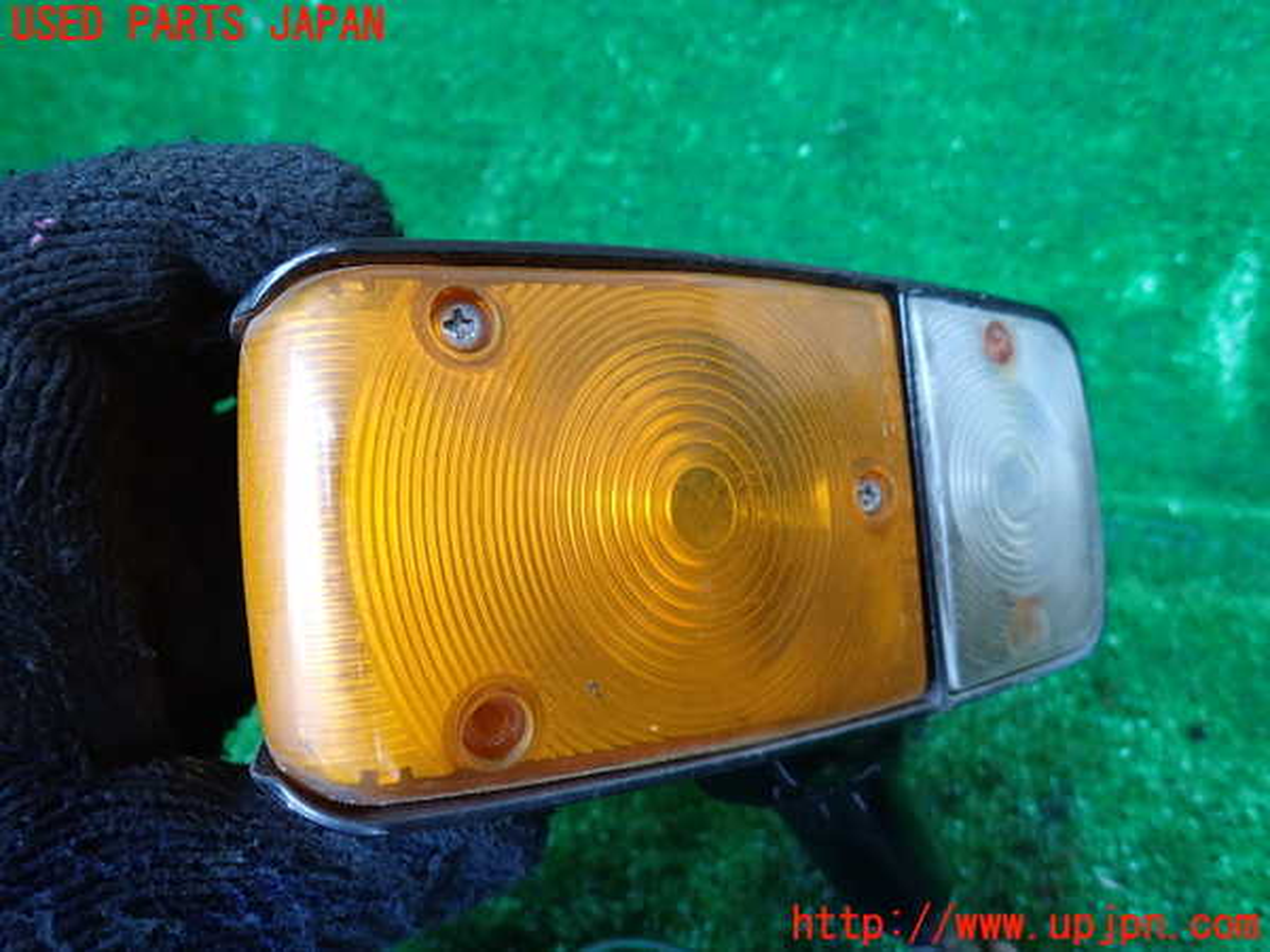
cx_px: 635
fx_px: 917
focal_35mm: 25
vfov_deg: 54.9
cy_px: 476
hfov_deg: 69.4
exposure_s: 1/60
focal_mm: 4.5
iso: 160
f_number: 2
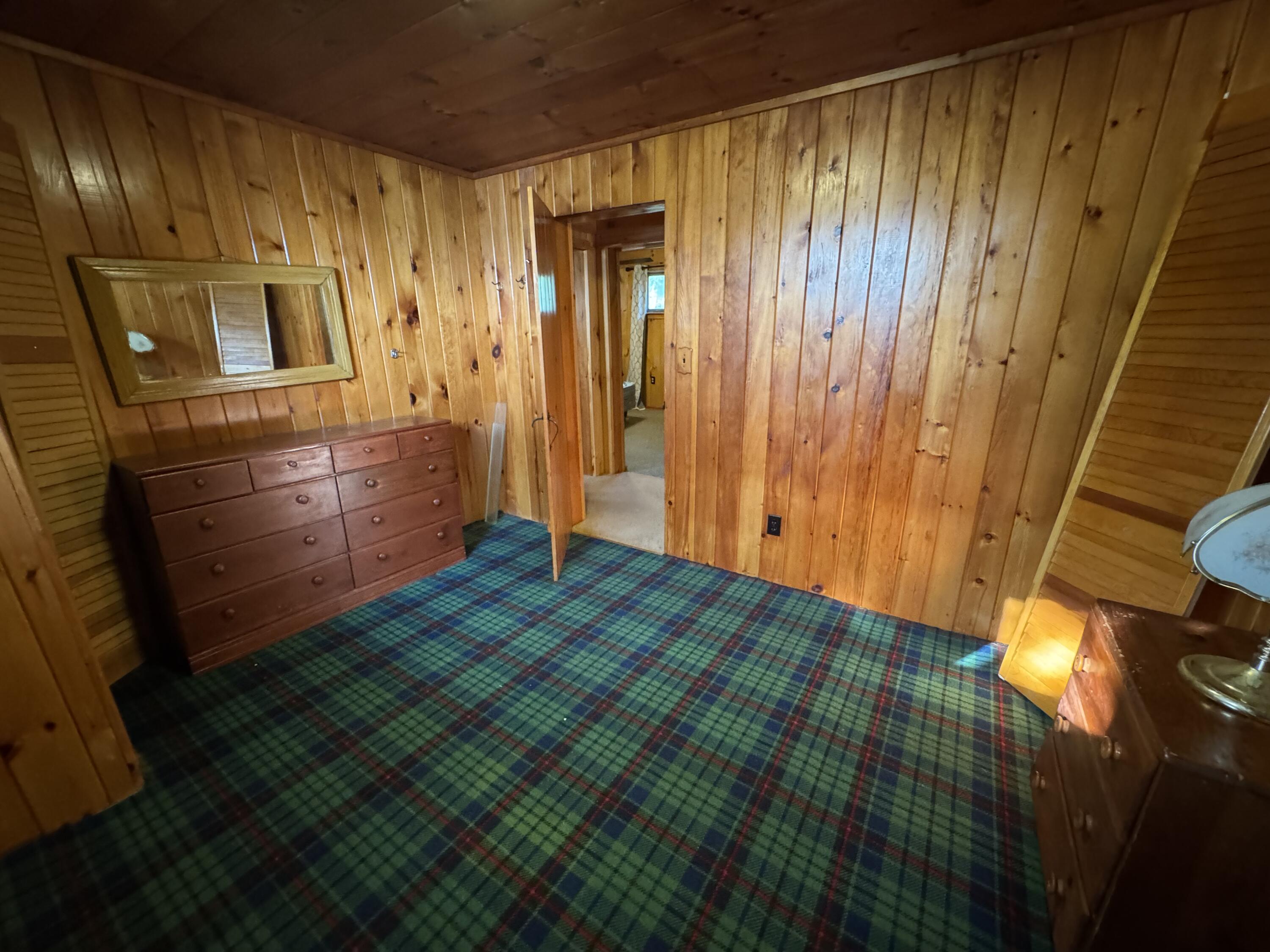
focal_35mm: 14
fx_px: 514
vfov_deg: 85.7
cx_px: 635
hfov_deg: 102.1
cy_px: 476
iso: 1000
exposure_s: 1/40
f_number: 2.2
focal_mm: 2.22
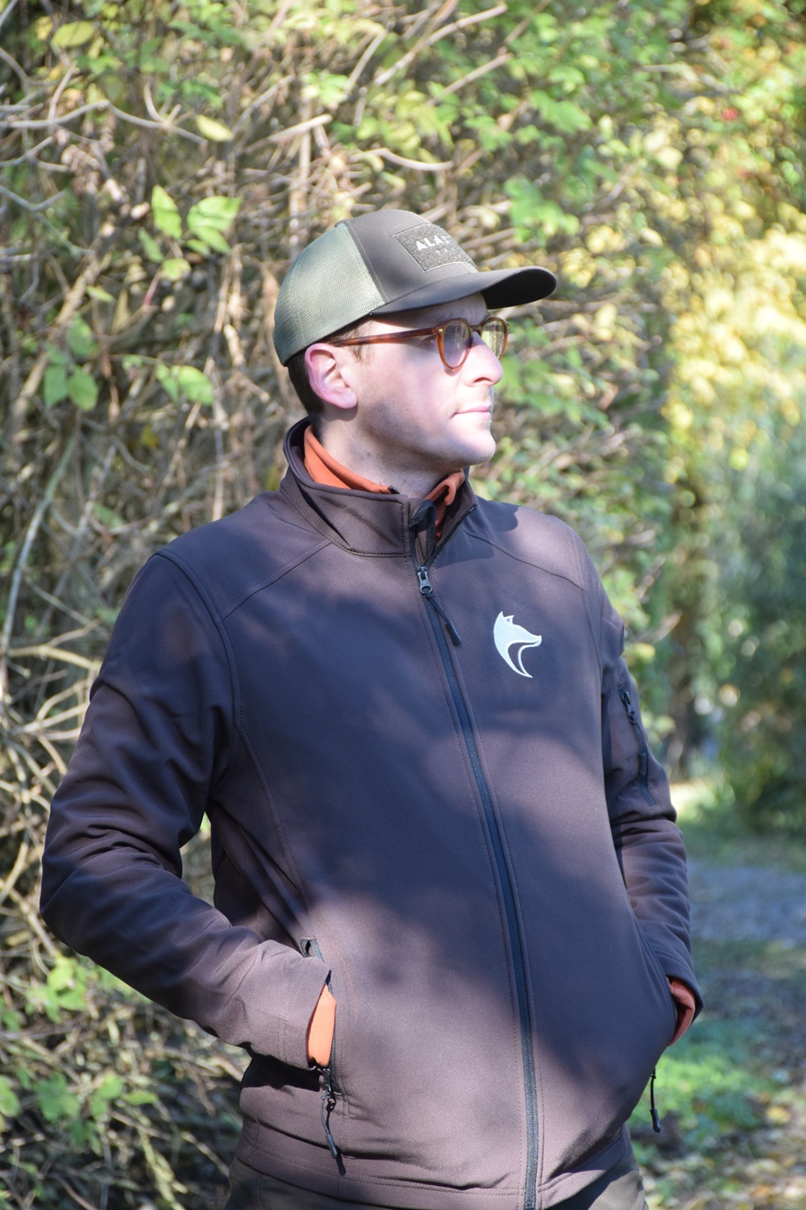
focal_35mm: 150
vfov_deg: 13.7
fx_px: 5037
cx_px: 403
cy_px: 605
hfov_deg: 9.1
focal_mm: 100
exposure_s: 1/200
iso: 400
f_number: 7.1
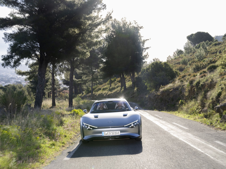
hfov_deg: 38.2
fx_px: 326
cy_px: 84
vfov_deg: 29.1
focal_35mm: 50
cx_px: 113
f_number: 6.4
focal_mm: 63.7
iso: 250
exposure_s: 1/80
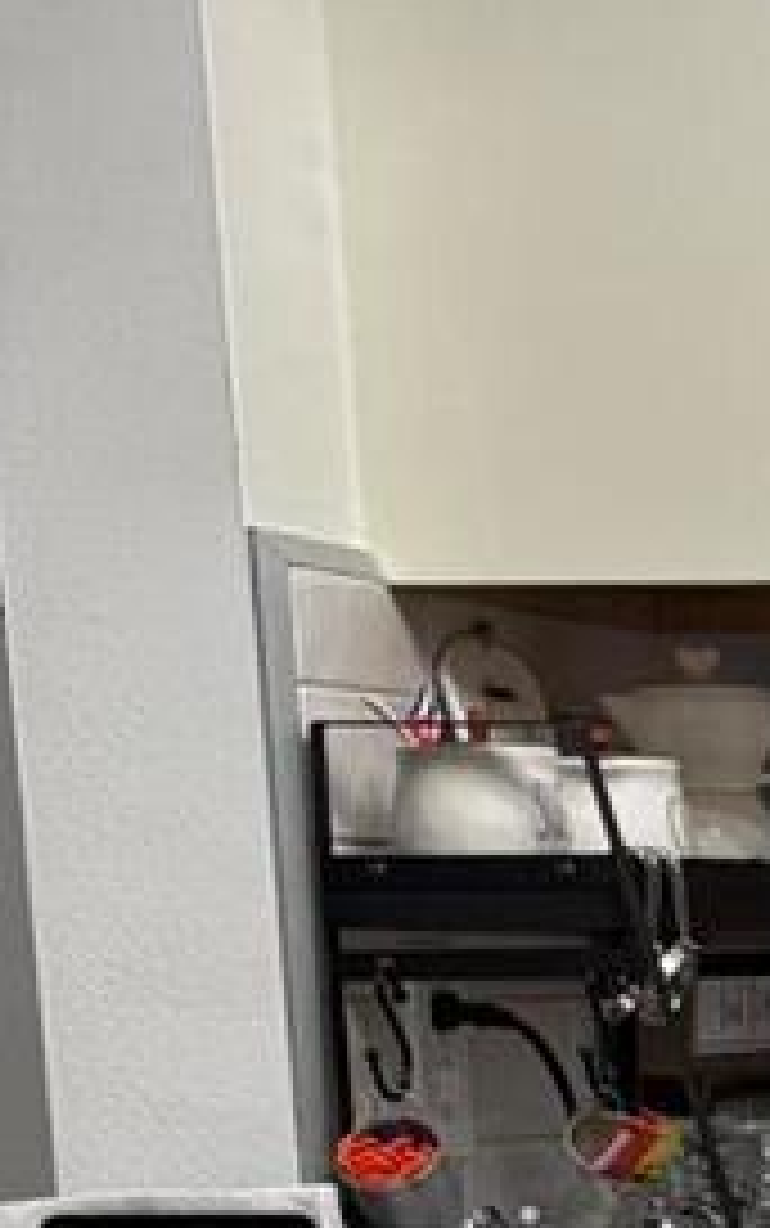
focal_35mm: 155
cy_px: 1853
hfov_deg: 7.3
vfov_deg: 12.8
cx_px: 2486
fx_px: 5196
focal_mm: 5.96
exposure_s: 1/60
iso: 80
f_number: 1.6
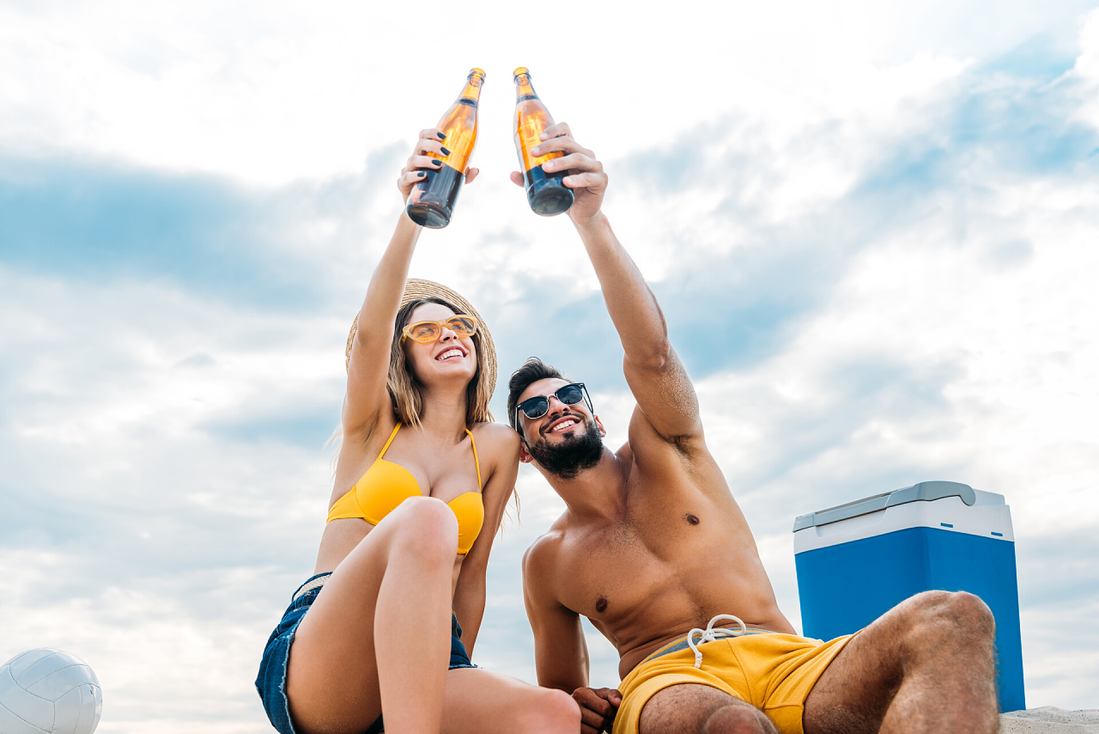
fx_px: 1099
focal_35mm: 36
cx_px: 550
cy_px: 367
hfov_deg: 53.1
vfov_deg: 36.9
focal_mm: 36
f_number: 4.5
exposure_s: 1/800
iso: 200
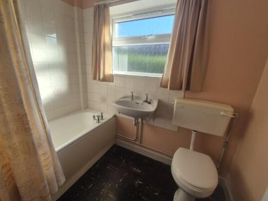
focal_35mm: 14
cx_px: 126
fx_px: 108
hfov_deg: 101.9
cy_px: 100
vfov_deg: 85.7
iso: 50
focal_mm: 2.2
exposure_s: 1/291
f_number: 2.2
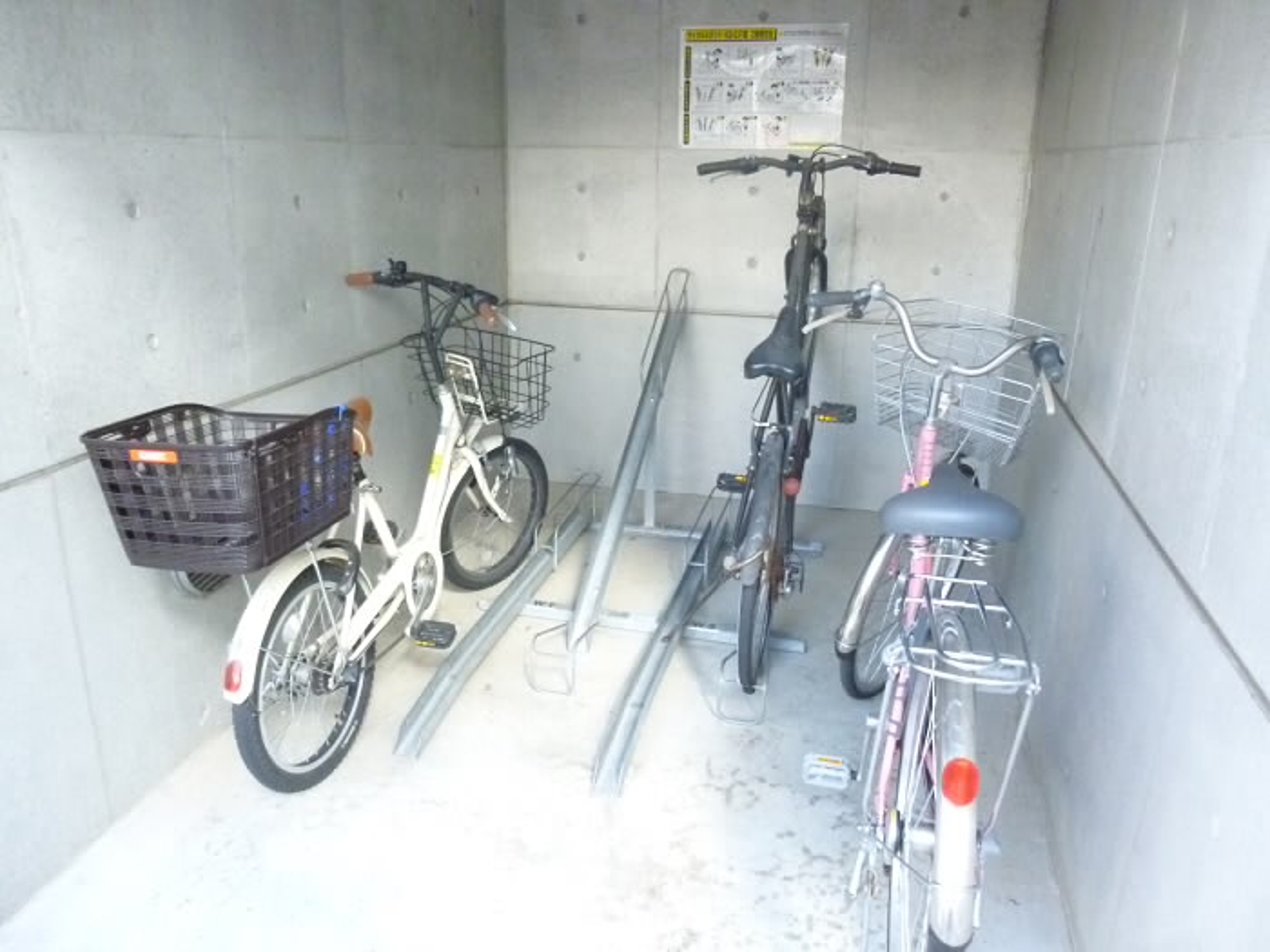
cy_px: 476
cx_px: 635
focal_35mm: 25
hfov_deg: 69.4
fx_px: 917
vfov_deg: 54.9
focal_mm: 4.5
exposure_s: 1/160
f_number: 3.1
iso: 800
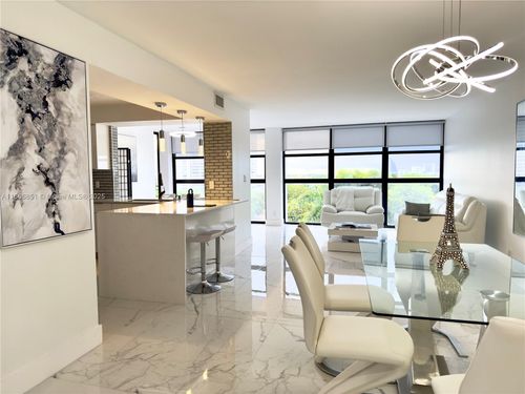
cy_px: 197
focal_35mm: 24
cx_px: 262
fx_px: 364
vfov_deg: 56.8
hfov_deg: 71.6
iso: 64
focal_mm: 6.76
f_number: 1.78
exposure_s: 1/120
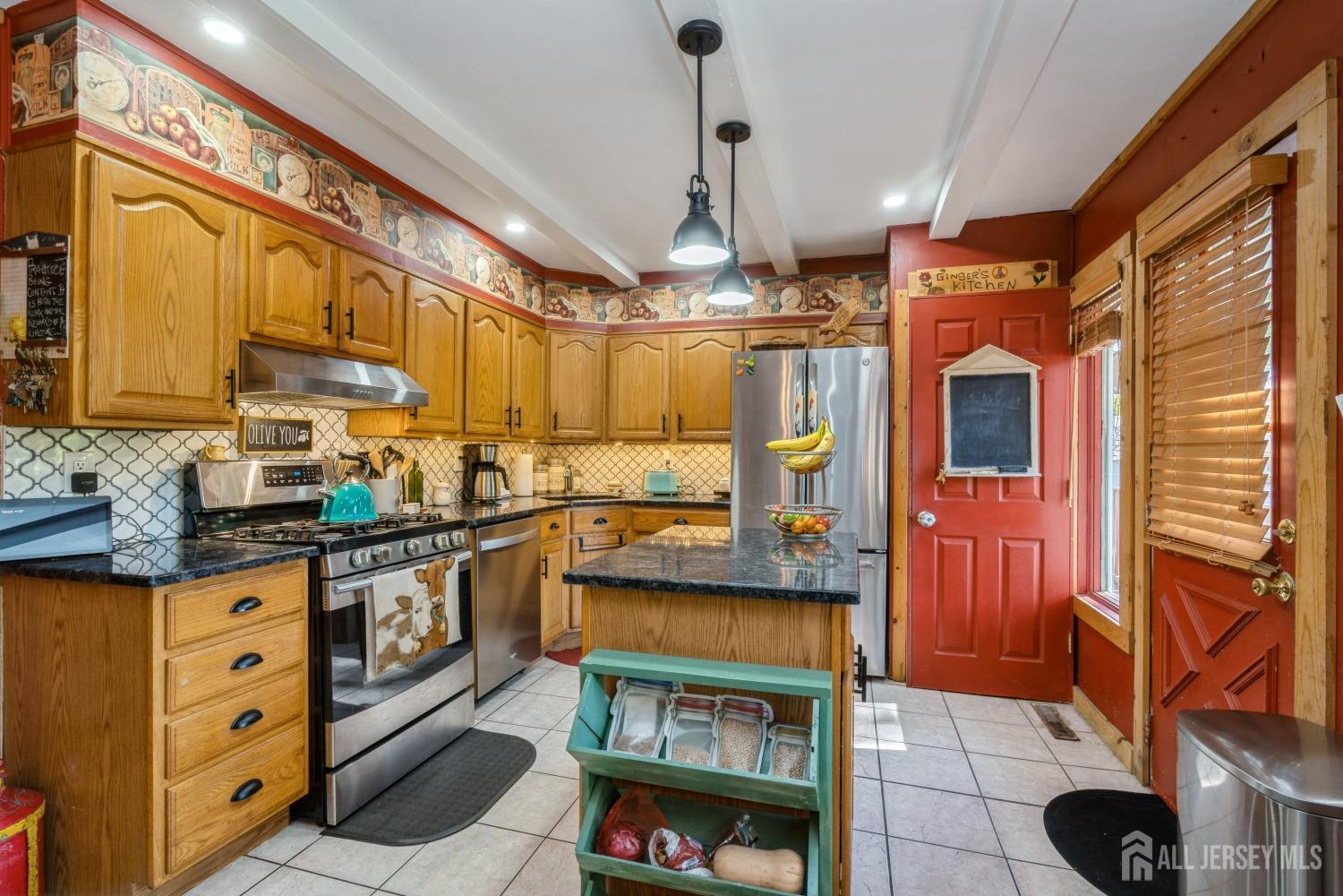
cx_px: 672
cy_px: 448
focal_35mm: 16
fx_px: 597
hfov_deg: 96.7
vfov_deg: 73.7
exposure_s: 1/3
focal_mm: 16
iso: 200
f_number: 11
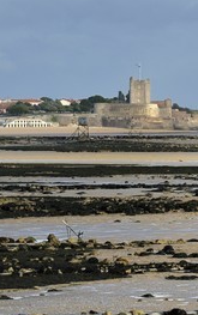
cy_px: 166
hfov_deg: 4.0
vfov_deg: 6.5
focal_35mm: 325
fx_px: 2798
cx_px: 248
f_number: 9
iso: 200
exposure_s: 1/400
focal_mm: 200
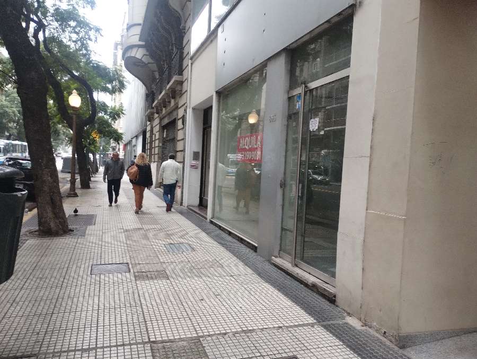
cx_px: 238
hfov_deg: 63.4
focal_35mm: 28
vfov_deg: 49.8
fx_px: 386
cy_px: 180
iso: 256
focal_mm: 4.27
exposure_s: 1/50
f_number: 1.8
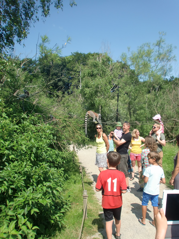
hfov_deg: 53.1
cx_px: 90
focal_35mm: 26
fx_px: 179
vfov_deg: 67.3
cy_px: 120
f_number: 7.8
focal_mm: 4.65
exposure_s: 1/125
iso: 64
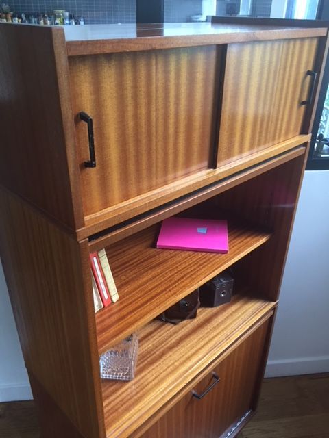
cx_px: 164
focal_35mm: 29
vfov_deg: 61.7
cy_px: 219
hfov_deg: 48.2
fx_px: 367
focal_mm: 4.15
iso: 160
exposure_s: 1/33
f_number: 2.2
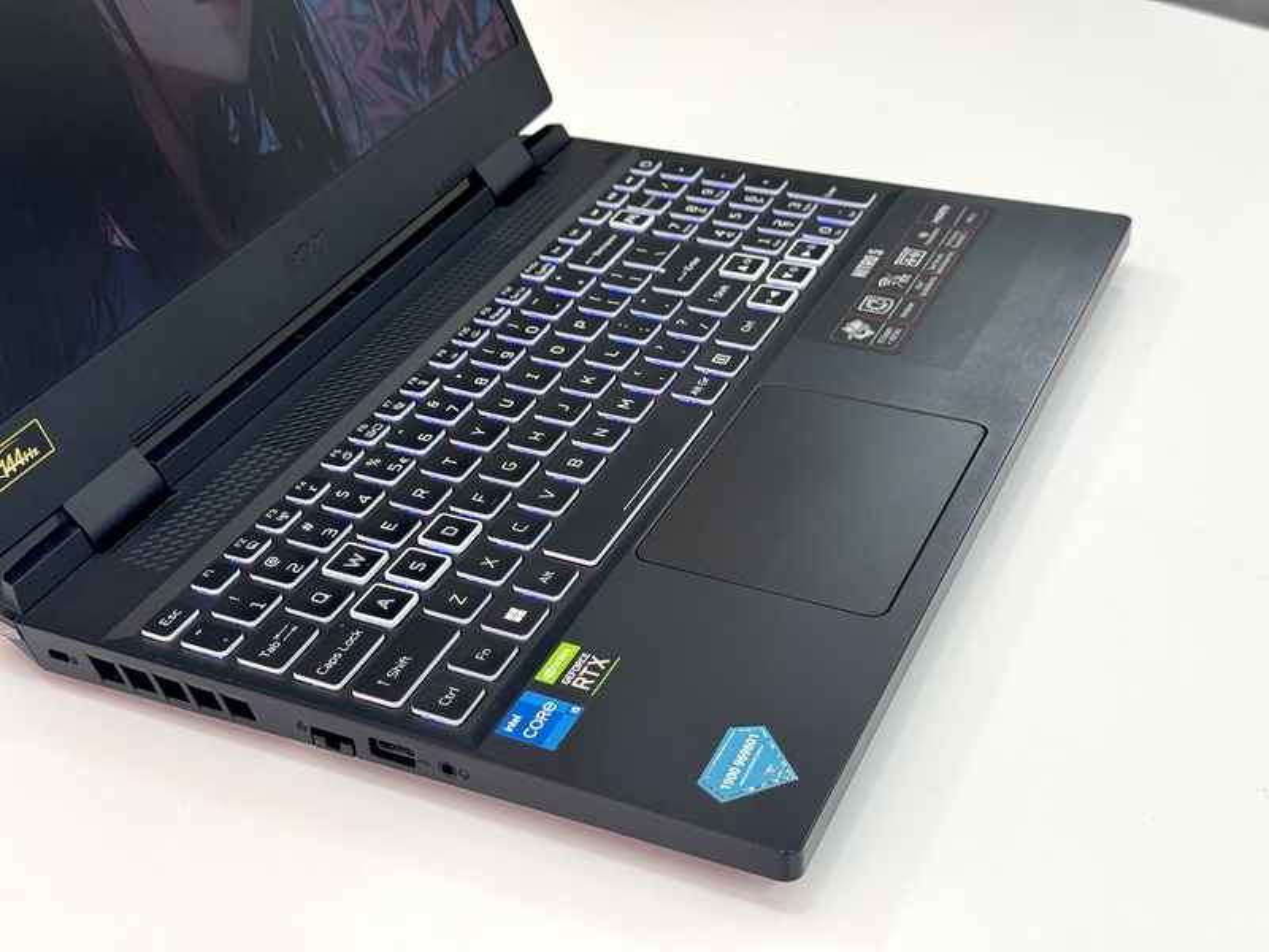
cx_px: 634
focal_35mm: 48
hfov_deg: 39.7
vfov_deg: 30.3
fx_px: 1760
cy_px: 476
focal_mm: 6.76
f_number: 1.78
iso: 100
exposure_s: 1/105
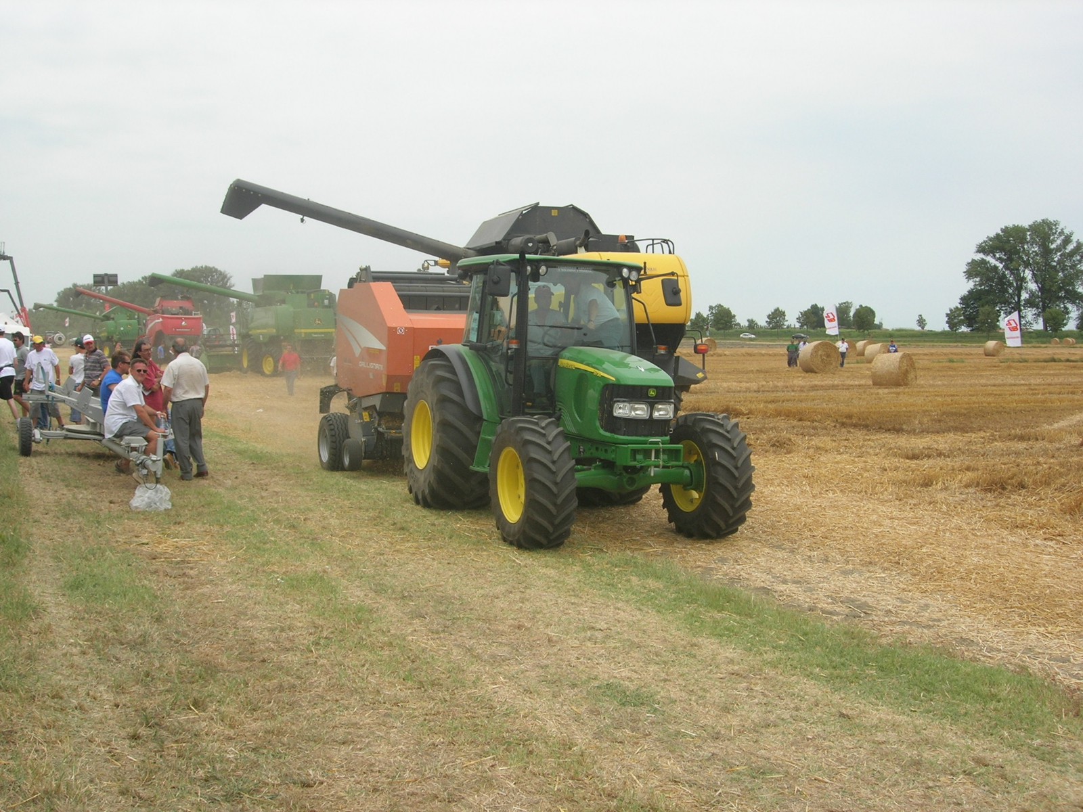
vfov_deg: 37.7
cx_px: 542
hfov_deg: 49.0
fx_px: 1189
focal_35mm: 38
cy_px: 406
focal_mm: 7.8
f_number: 4.8
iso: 64
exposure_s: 1/527
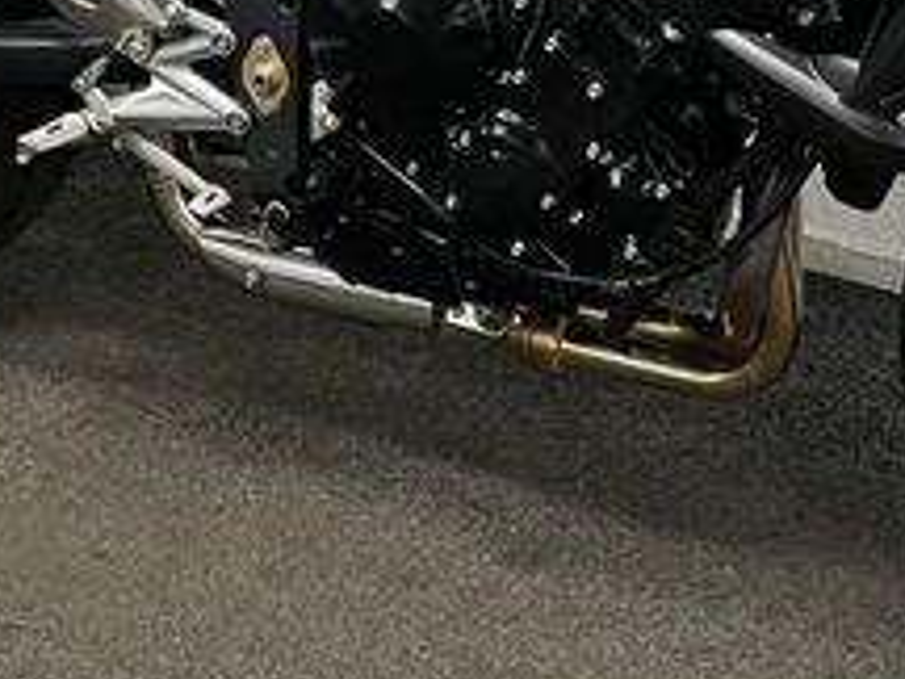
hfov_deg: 25.3
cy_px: -134
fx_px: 2013
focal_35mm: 77
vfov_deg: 18.2
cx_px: 540
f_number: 1.6
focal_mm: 5.1
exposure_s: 1/50
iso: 100
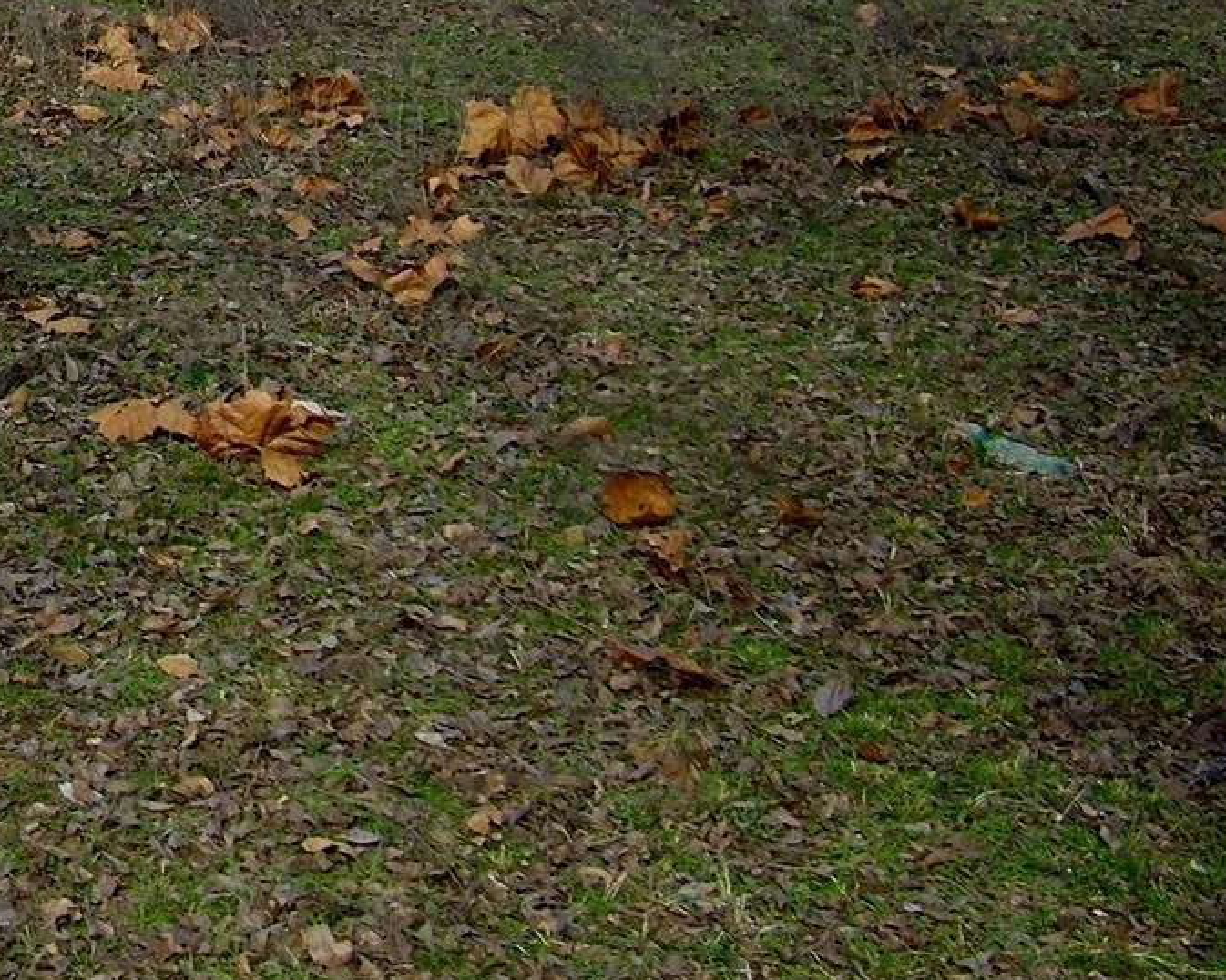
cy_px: 13
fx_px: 2829
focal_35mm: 78
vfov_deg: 19.1
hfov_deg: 22.8
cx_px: -182
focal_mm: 5
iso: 80
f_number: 7
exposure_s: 1/160
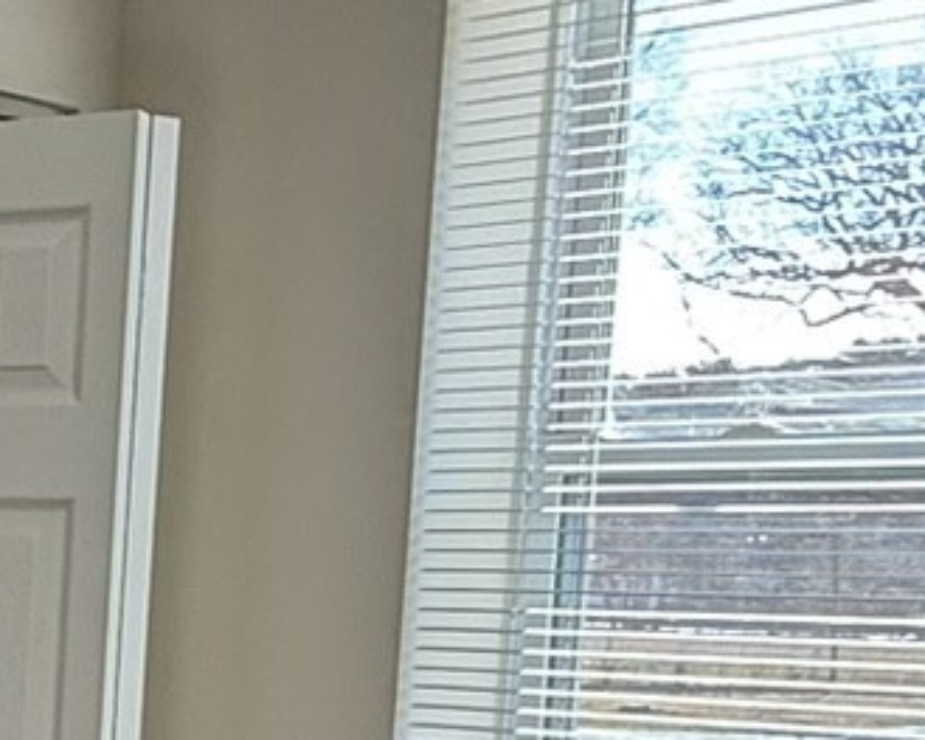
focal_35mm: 85
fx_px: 2326
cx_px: -385
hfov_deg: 20.0
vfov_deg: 17.1
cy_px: 945
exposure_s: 1/99
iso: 80
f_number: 2.2
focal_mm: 2.22
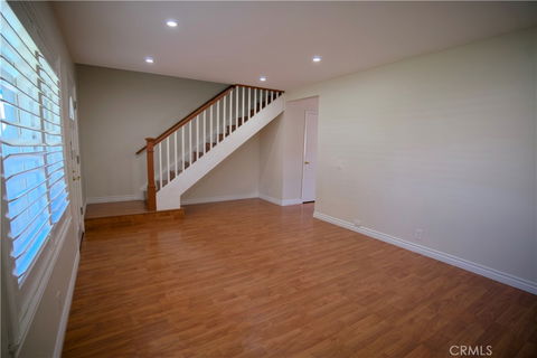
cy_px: 179
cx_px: 268
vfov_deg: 70.4
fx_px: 254
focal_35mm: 17
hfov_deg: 93.3
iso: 125
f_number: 2.8
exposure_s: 1/30
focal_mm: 17
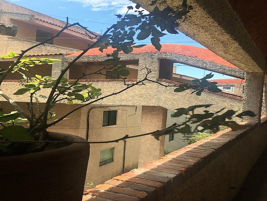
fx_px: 224
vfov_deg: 48.2
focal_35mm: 29
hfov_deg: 61.6
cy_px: 100
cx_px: 134
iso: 25
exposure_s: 1/641
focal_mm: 4.15
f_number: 2.2
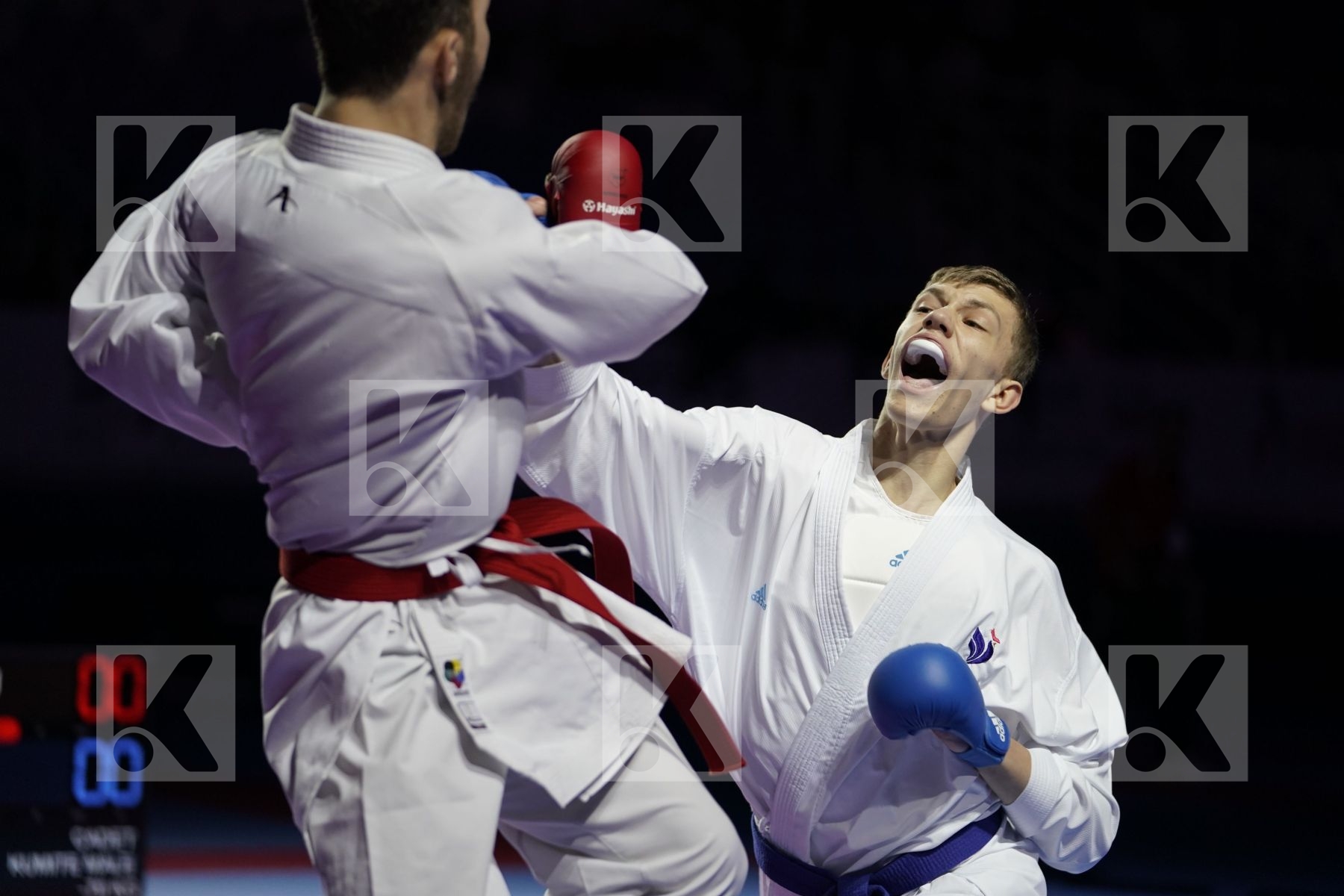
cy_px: 448
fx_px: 4517
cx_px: 672
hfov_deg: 16.9
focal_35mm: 121
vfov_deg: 11.3
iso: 1600
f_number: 2.8
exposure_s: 1/1000
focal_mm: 121
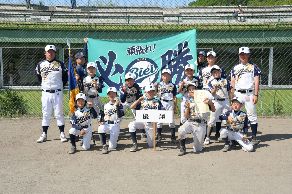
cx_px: 146
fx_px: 340
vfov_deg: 31.9
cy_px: 97
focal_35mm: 42
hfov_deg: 46.4
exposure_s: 1/250
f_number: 8
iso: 100
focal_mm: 28
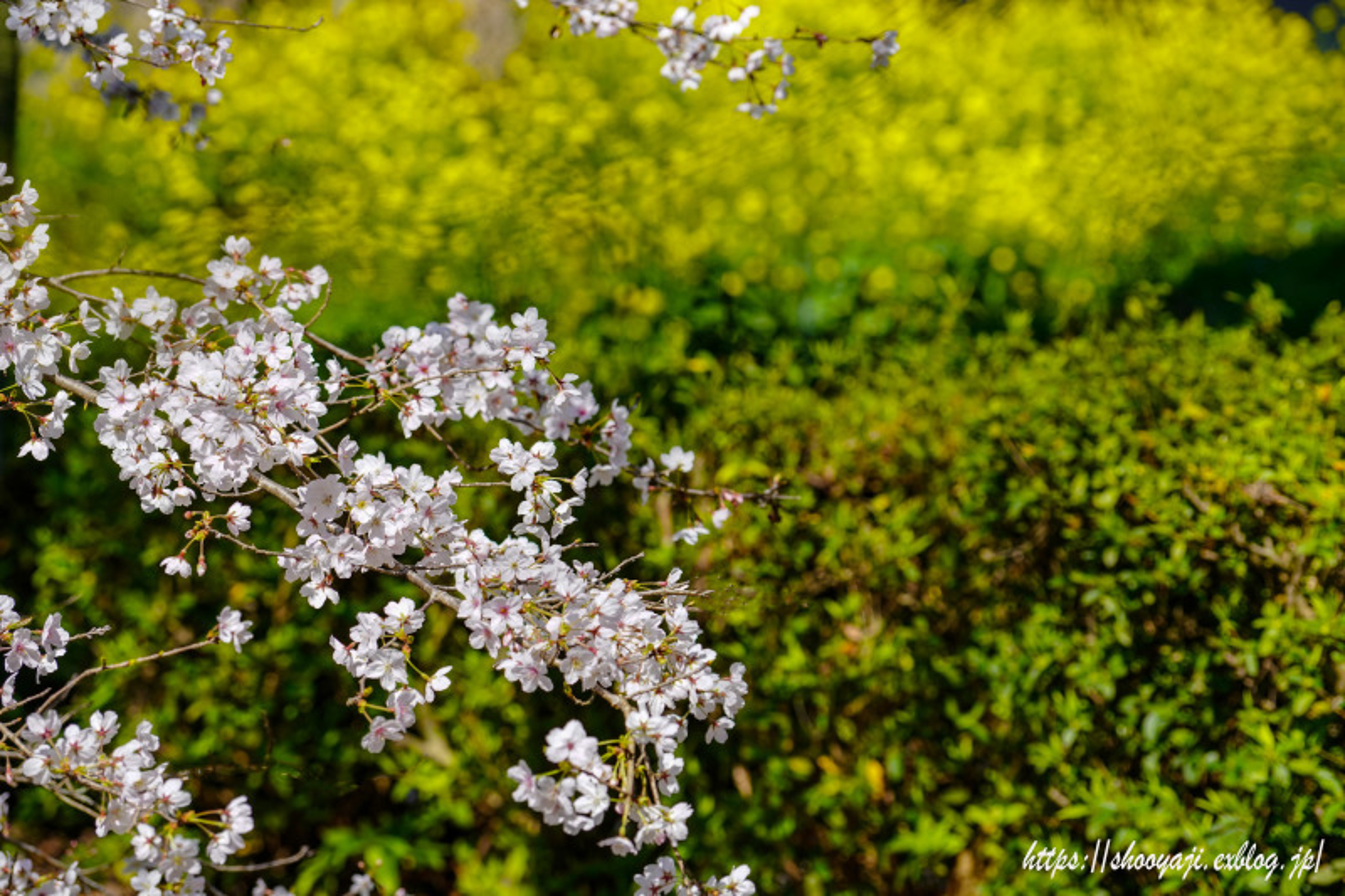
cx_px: 672
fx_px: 5565
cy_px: 448
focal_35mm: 149
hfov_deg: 13.8
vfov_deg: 9.2
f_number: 5.6
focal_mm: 149
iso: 400
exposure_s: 1/1250
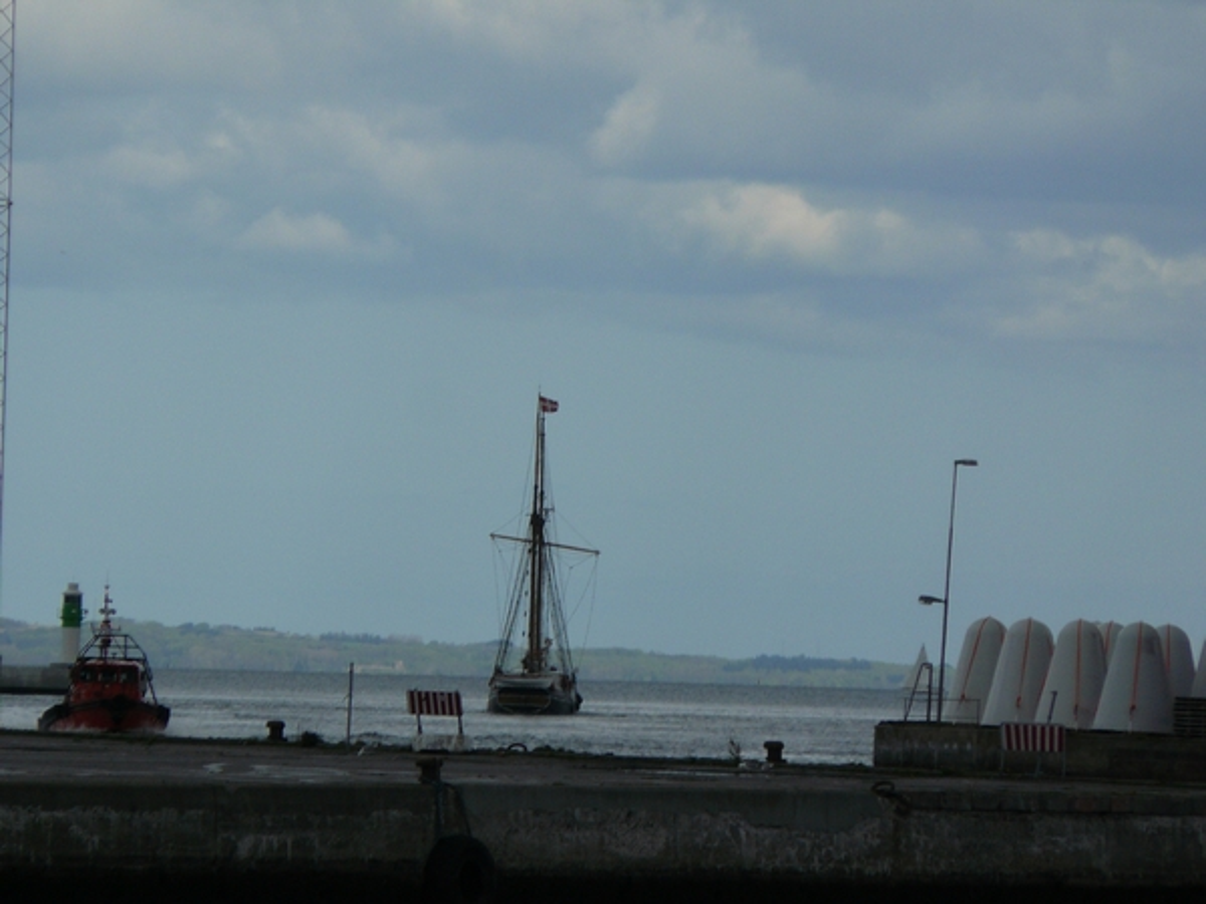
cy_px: 452
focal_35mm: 432
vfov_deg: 3.4
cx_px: 603
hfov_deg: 4.6
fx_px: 15051
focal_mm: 72
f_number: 7.1
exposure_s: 1/500
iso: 100
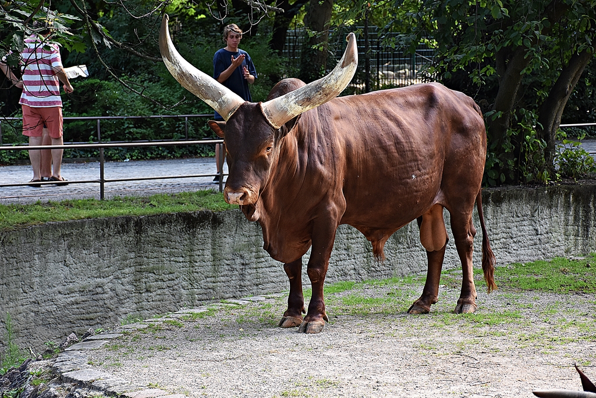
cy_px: 199
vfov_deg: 11.4
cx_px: 298
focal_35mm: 120
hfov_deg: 17.1
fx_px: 1987
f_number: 5.3
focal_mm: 80
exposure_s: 1/250
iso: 800
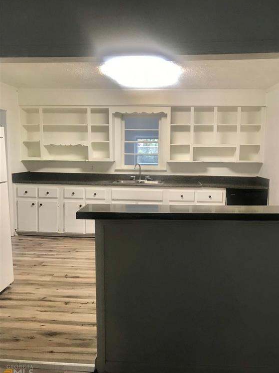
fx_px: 312
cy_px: 188
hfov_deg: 48.2
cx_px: 144
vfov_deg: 61.7
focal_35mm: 29
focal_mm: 3.99
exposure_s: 1/24
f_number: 1.8
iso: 40
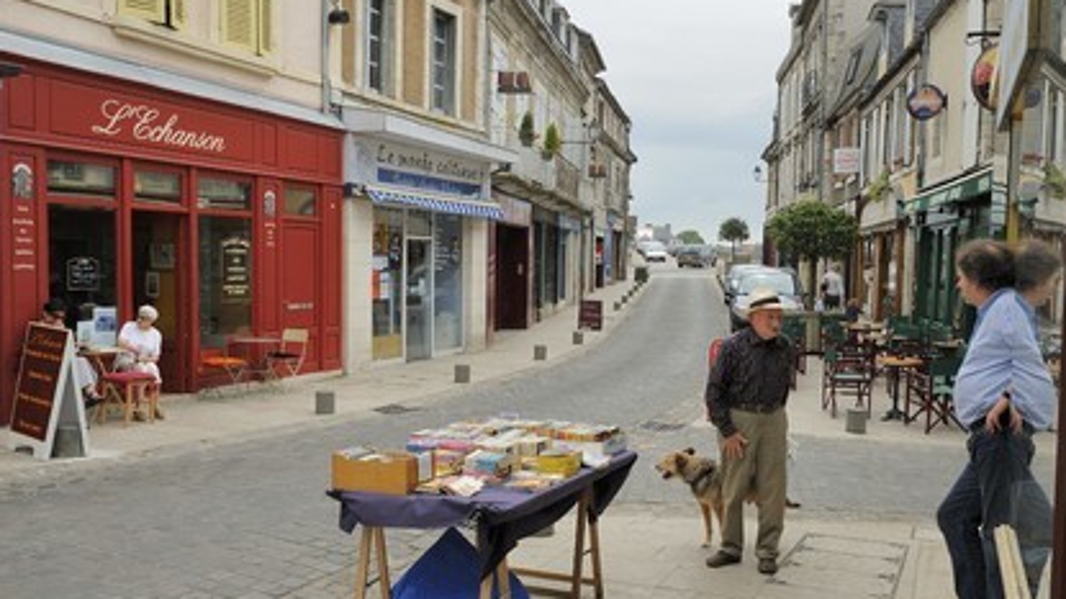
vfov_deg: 34.6
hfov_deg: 58.0
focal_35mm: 34
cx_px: 536
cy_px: 326
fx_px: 961
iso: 400
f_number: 14
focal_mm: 32
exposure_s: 1/160
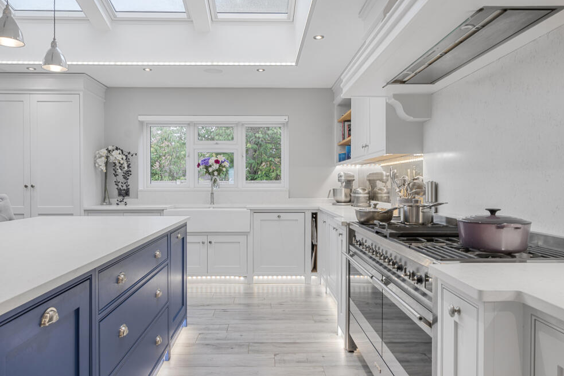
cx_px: 280
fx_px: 392
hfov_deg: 71.5
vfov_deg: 51.3
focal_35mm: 25
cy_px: 190
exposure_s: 1/3
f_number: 8
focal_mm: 16
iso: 100
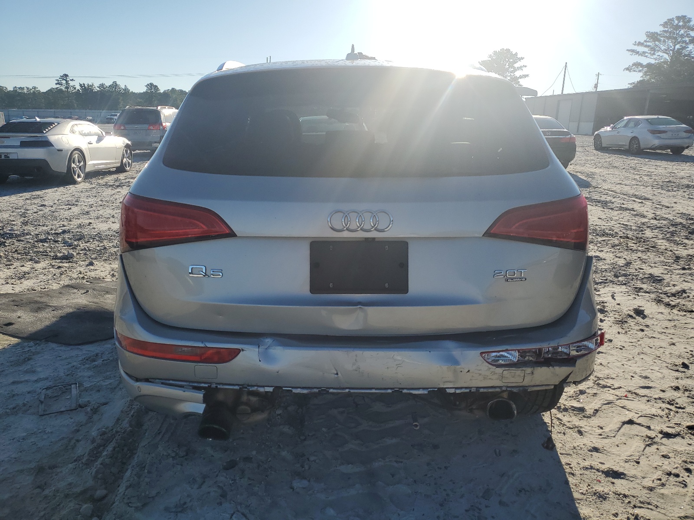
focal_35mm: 26
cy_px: 260
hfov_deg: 67.3
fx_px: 521
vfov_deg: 53.1
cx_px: 347
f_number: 1.5
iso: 50
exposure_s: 1/5000
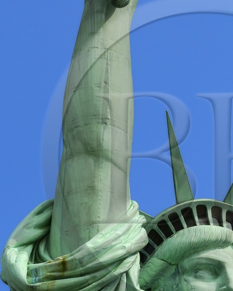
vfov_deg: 4.4
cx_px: 205
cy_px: 159
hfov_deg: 3.5
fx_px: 3772
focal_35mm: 438
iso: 100
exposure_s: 1/500
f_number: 8
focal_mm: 160
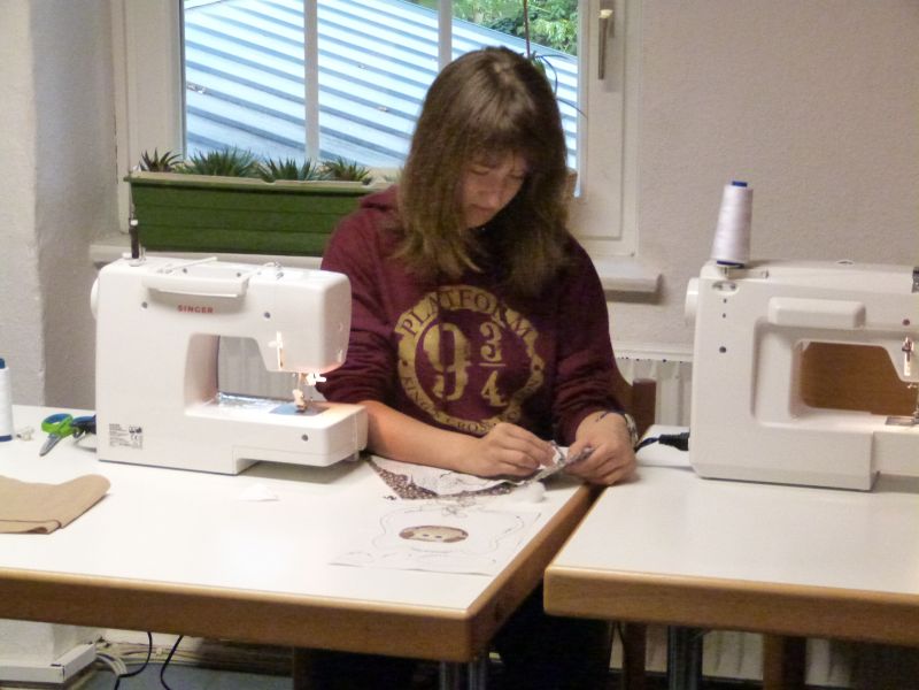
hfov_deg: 21.5
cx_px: 460
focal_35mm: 91
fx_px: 2416
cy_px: 345
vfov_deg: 16.2
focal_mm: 16.5
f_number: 3.4
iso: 2500
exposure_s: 1/250
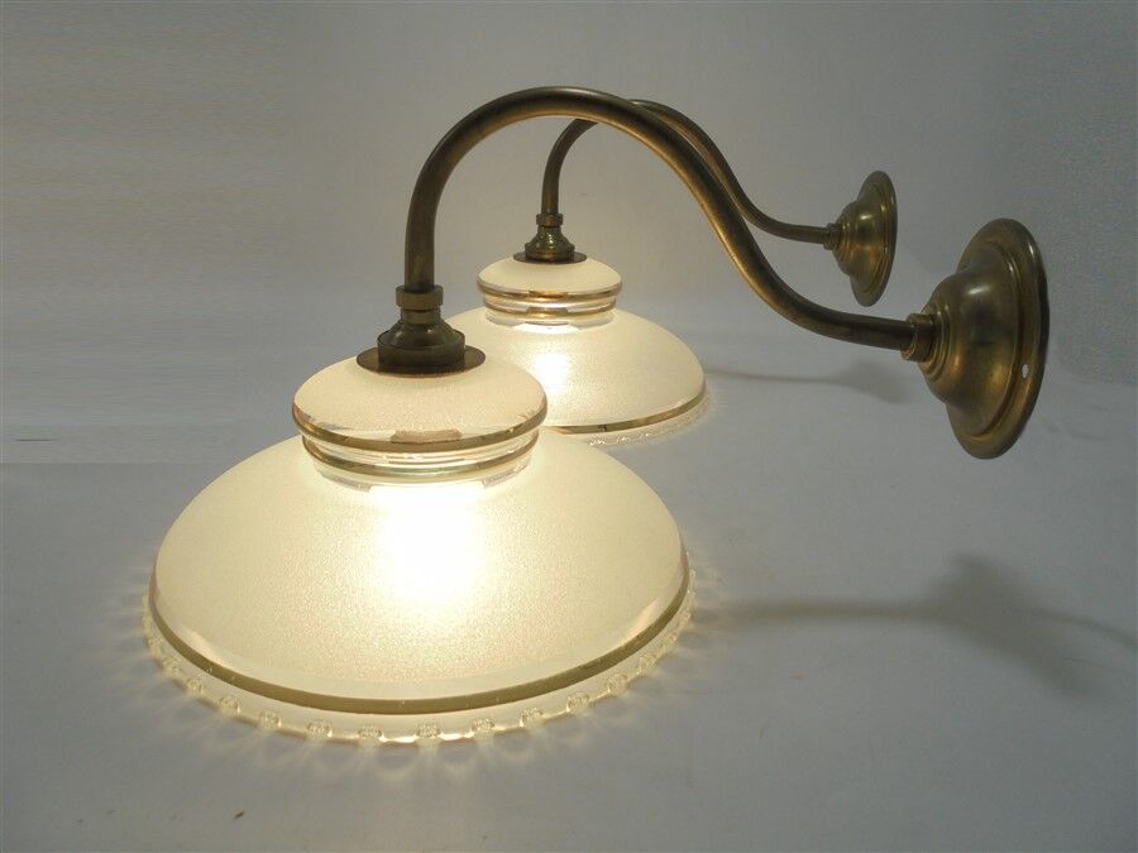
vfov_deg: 53.1
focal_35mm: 26
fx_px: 855
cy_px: 426
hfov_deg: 67.3
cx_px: 569
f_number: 3.5
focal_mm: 4.6
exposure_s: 1/250
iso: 100
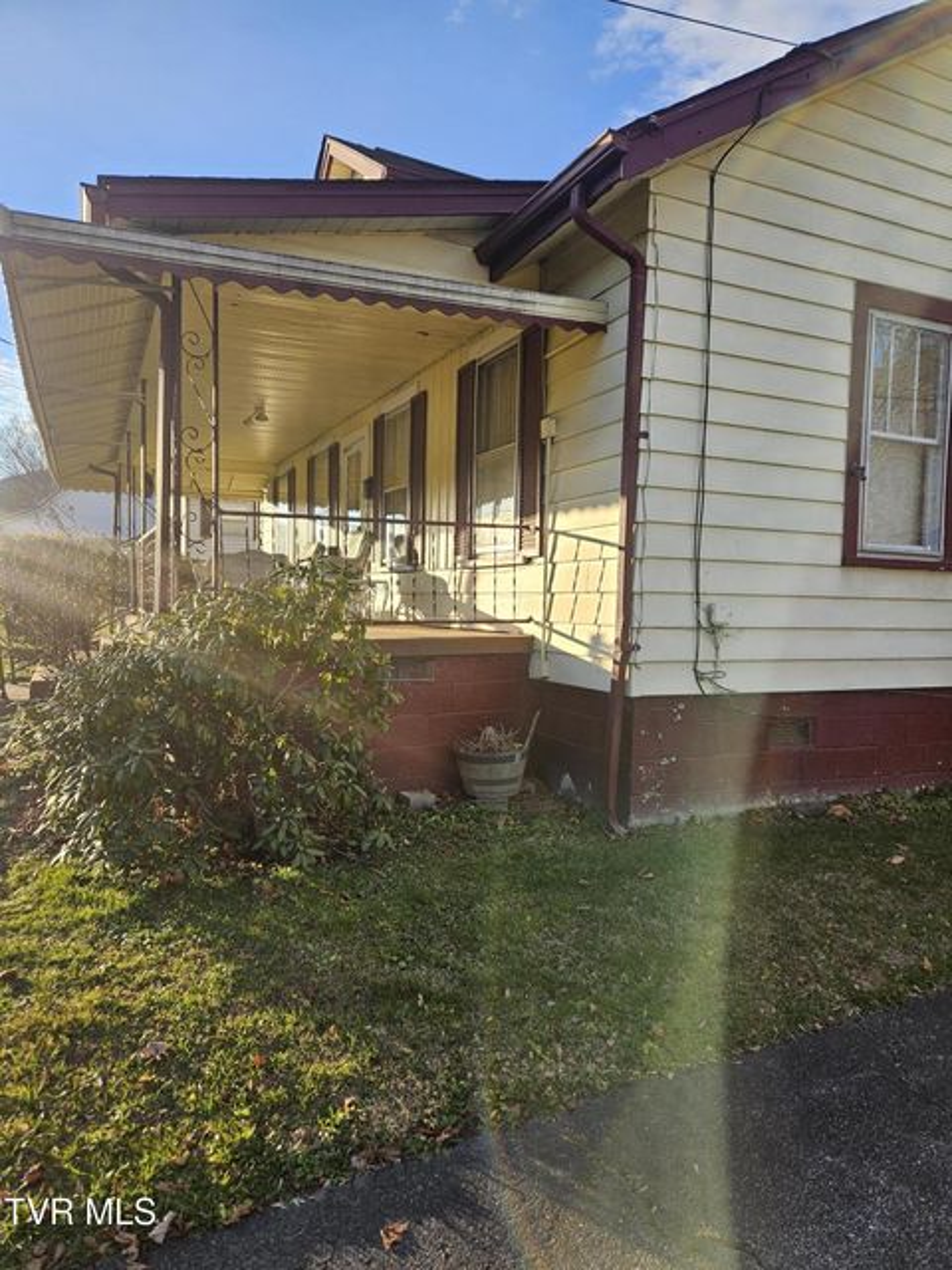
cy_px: 635
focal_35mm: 23
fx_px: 843
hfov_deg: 58.9
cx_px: 476
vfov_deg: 73.9
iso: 25
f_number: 1.8
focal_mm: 5.4
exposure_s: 1/583
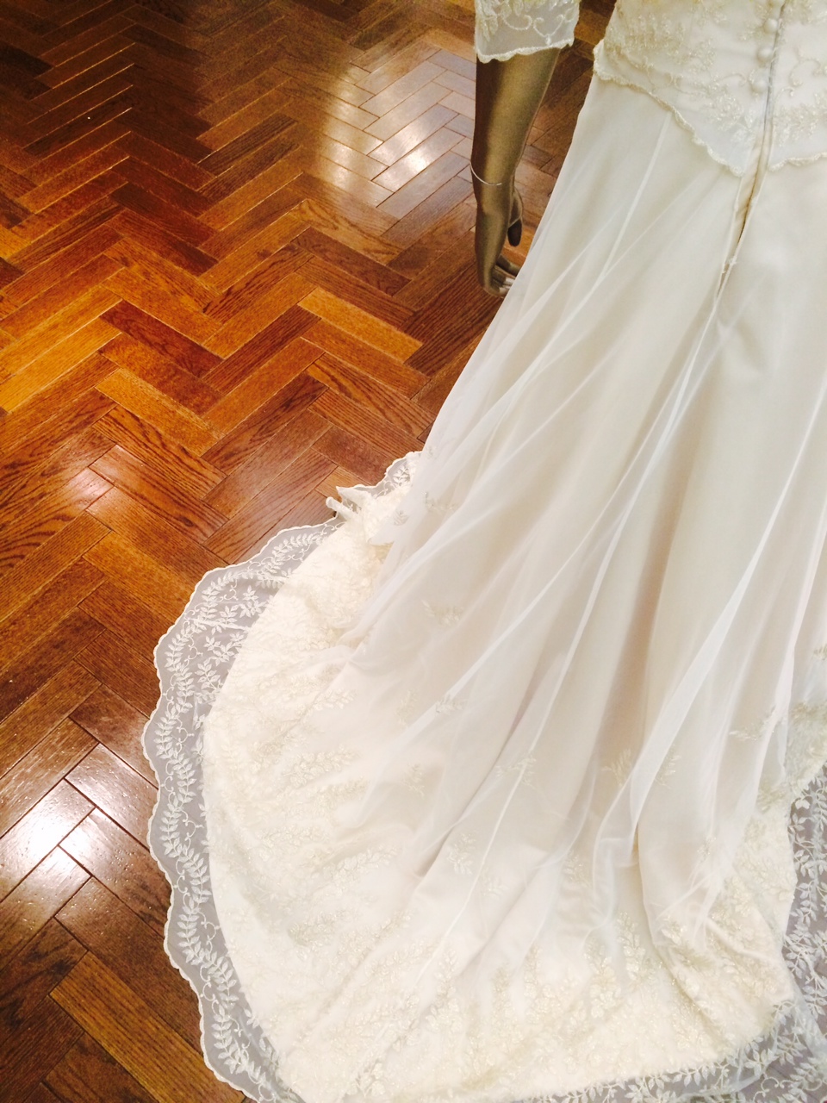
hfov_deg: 46.8
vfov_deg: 60.0
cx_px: 414
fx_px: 956
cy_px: 552
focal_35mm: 30
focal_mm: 4.12
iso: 160
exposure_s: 1/30
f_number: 2.2
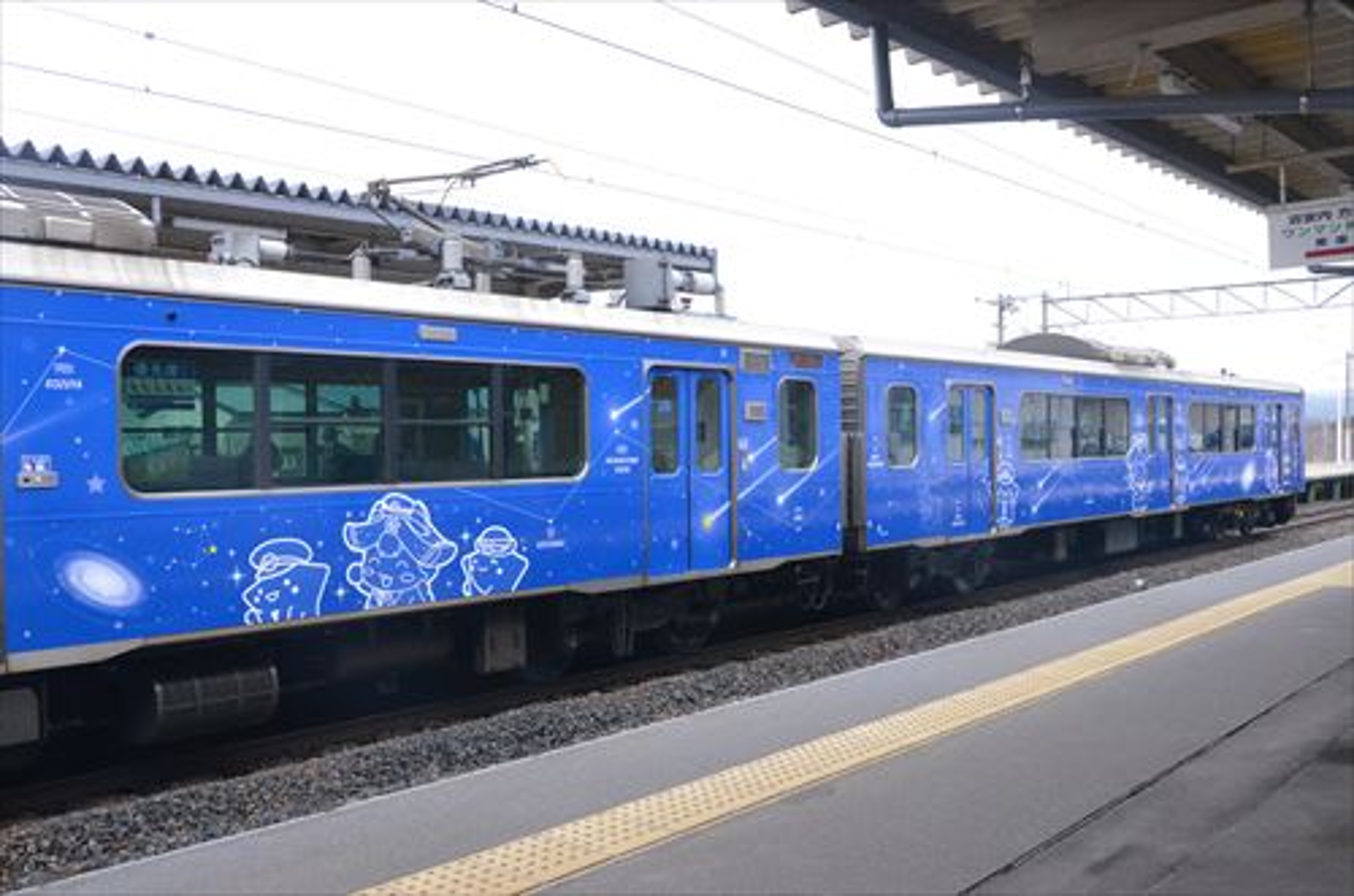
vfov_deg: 39.8
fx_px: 1238
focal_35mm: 33
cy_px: 448
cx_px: 677
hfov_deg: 57.3
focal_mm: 22
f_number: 7.1
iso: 3200
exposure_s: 1/1600
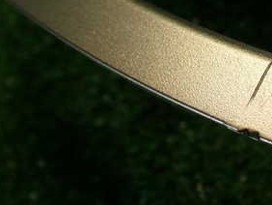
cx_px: 221
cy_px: 91
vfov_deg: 21.6
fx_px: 535
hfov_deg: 27.9
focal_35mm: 68
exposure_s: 1/60
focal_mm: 5.79
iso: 125
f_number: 2.4
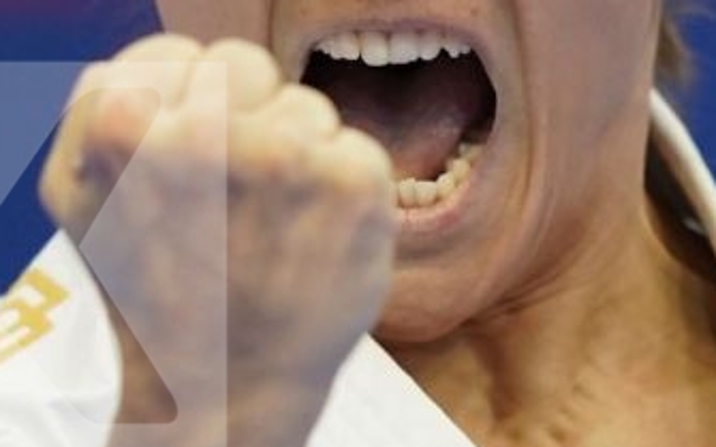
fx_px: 42752
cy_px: 257
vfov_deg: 0.6
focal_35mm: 2192
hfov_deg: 1.0
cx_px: 752
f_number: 2.8
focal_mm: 400
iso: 1600
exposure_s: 1/500
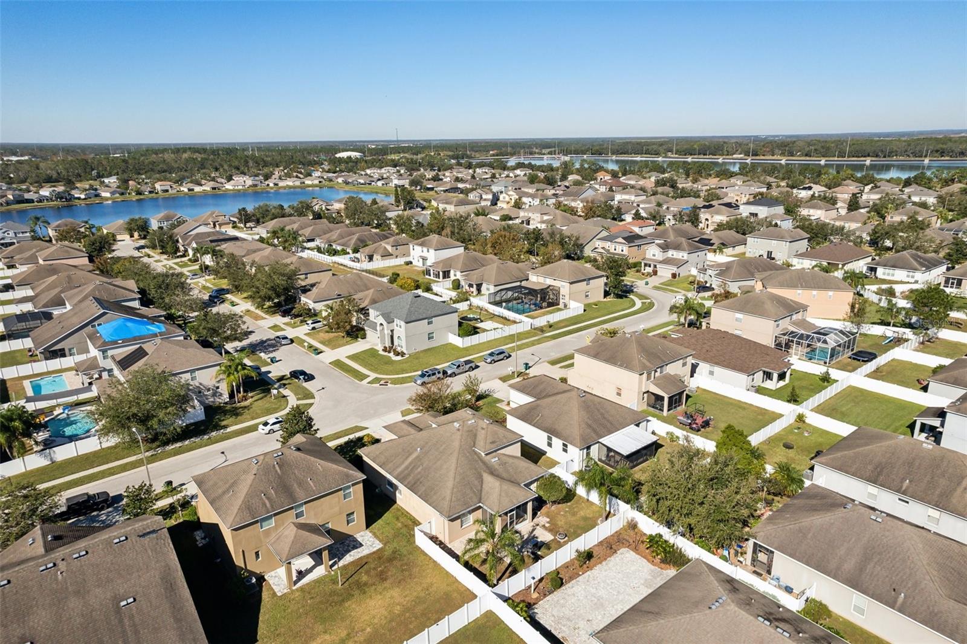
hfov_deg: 78.6
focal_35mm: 22
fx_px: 591
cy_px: 322
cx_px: 484
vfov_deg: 57.2
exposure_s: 1/3200
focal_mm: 8.4
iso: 140
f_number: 2.8
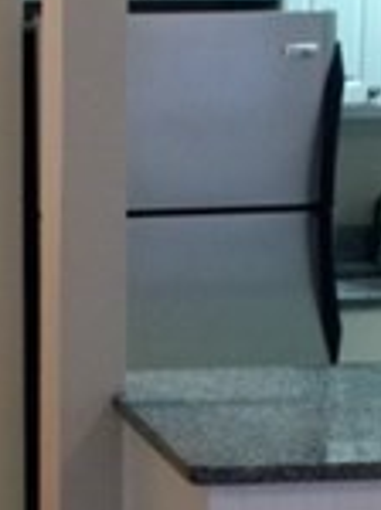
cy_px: 248
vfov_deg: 18.7
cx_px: -65
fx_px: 1545
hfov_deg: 13.7
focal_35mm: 105
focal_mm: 3.85
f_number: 2.8
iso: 125
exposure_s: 1/15
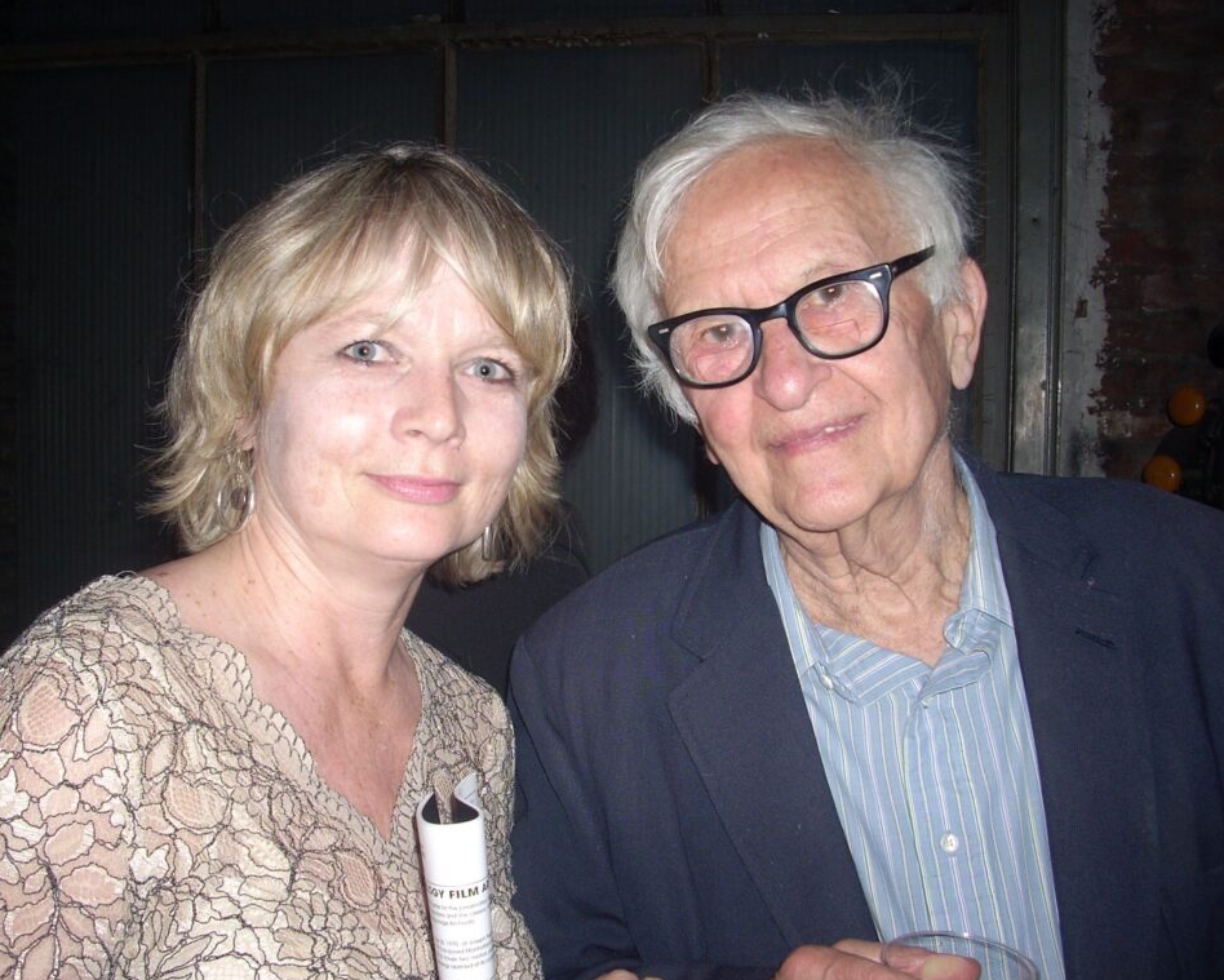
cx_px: 575
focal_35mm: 39
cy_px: 492
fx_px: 1413
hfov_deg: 46.8
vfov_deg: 38.2
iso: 64
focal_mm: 6.2
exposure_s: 1/60
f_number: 2.8
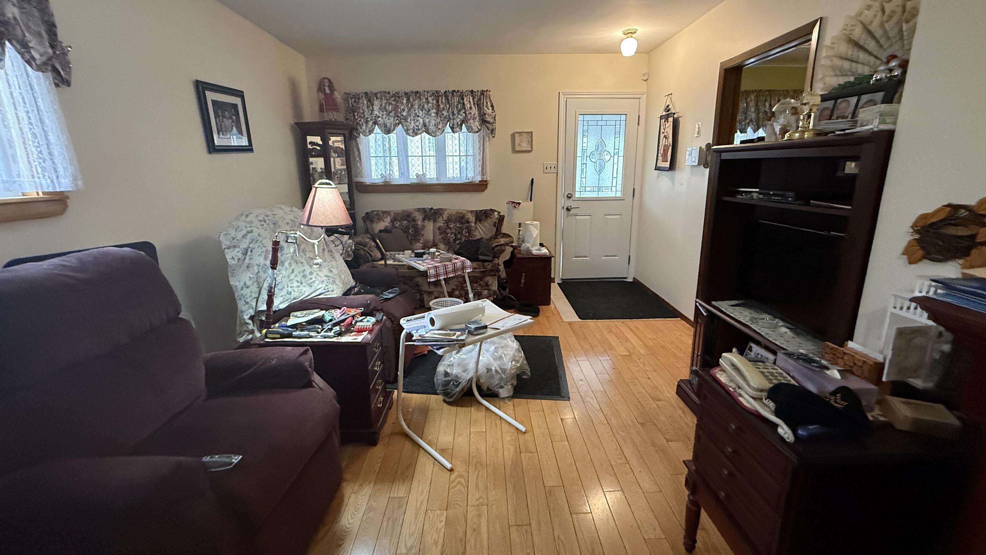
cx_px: 495
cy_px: 267
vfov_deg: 67.1
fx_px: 418
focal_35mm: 16
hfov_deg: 99.4
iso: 640
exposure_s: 1/60
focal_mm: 2.22
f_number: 2.2
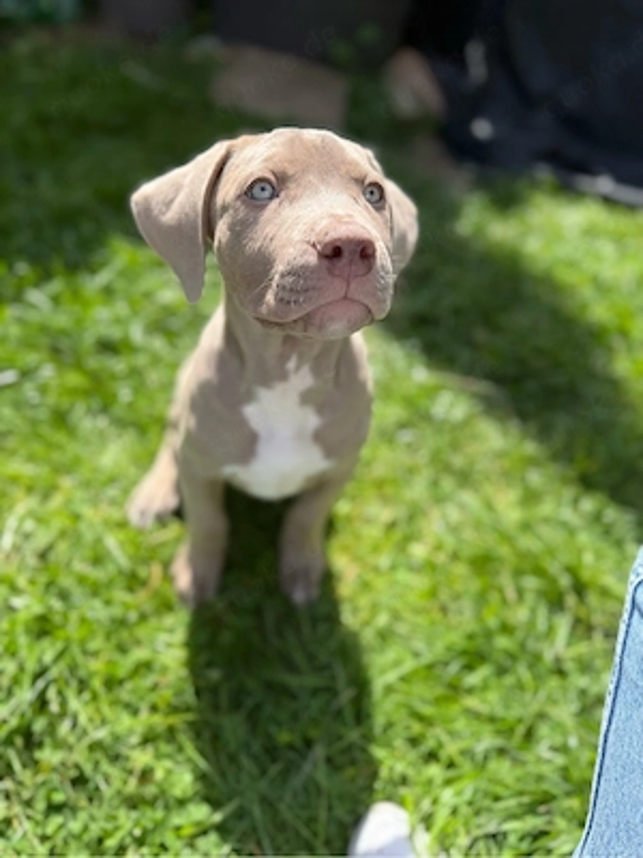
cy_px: 429
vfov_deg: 71.6
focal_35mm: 24
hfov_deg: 56.8
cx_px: 322
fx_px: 594
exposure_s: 1/1653
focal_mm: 6.76
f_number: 1.78
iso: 80
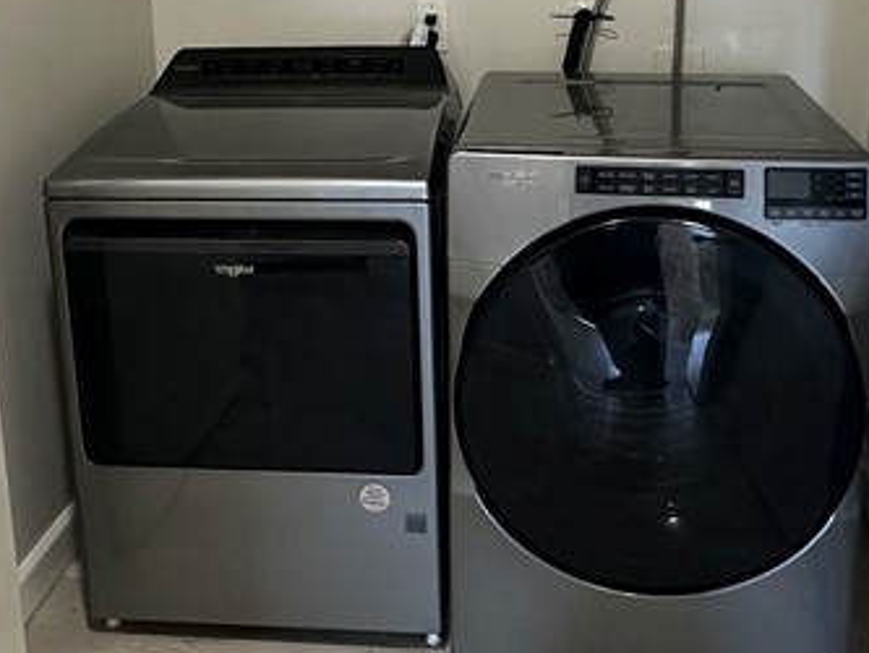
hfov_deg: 43.8
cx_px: 428
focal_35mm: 43
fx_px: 1080
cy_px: 89
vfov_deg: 32.3
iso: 320
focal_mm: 2.22
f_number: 2.2
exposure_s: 1/60
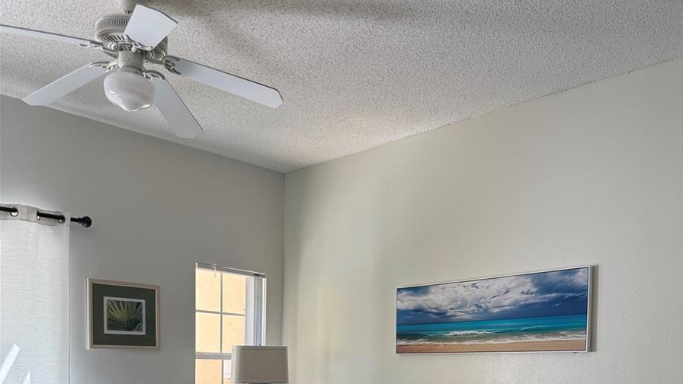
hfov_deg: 56.6
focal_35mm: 35
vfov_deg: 30.9
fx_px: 634
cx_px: 342
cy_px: 398
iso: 100
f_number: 1.78
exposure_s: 1/140
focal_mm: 6.76
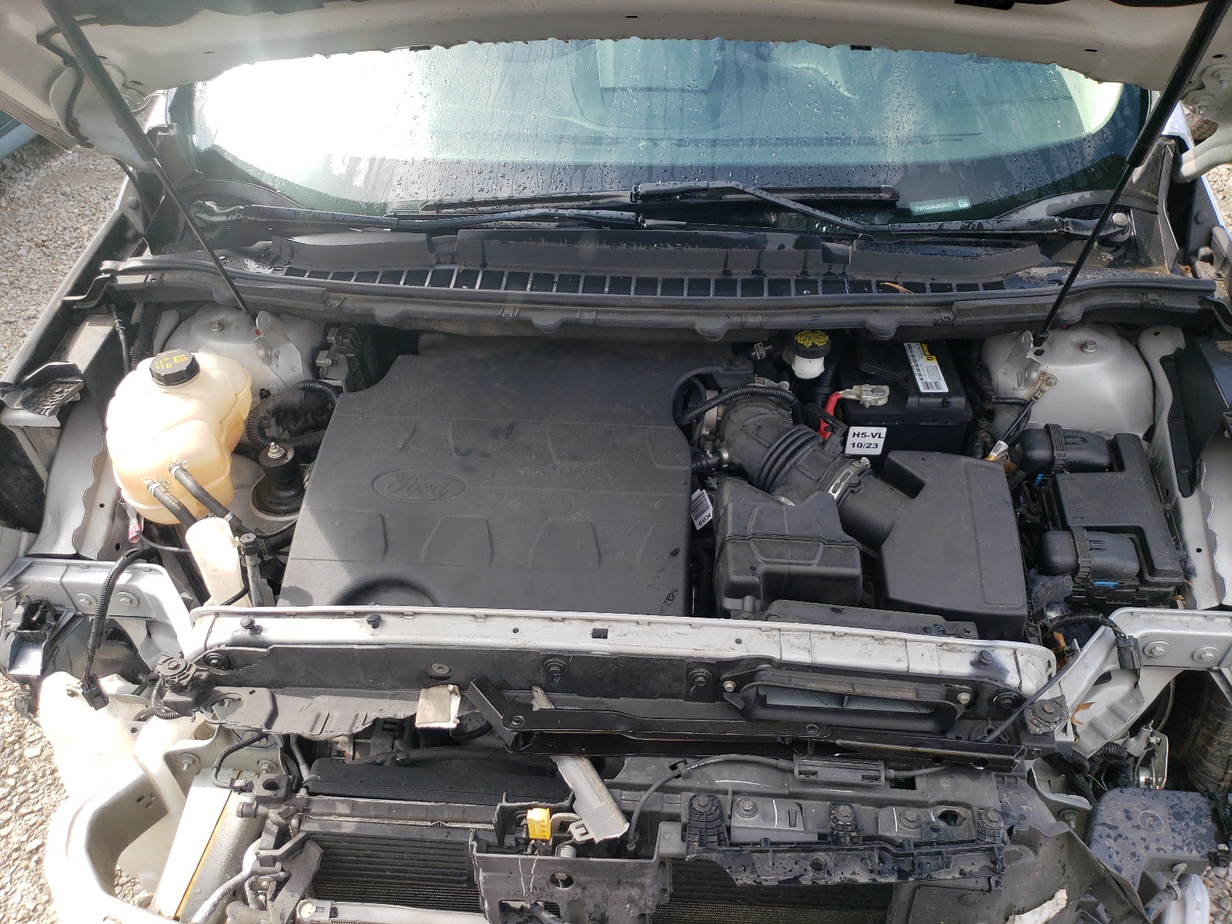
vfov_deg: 53.1
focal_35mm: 26
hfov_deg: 67.3
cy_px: 462
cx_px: 616
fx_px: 925
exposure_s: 1/667
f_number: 1.5
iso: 50
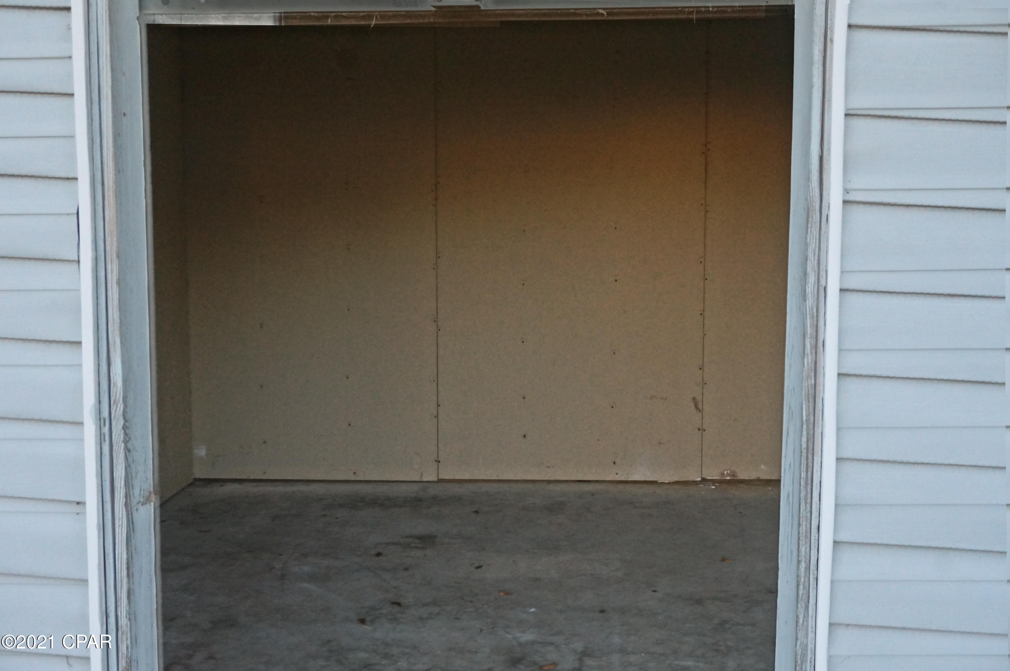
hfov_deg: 46.4
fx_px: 1177
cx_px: 505
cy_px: 336
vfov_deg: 31.8
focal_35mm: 42
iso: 3200
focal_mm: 28
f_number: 8
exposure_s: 1/250
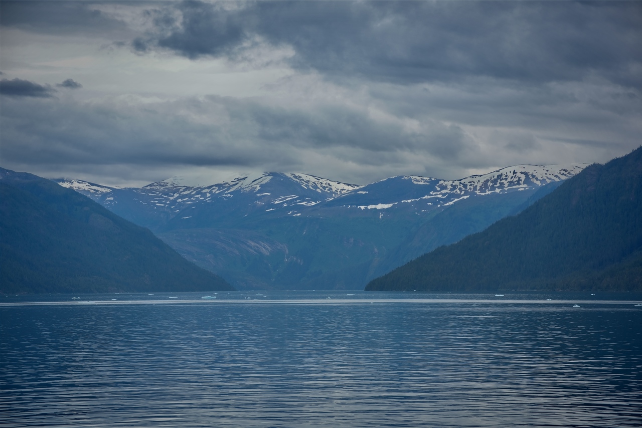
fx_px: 2230
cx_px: 321
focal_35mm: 125
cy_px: 214
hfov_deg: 16.4
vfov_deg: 11.0
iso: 100
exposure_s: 1/320
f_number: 9
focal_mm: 125
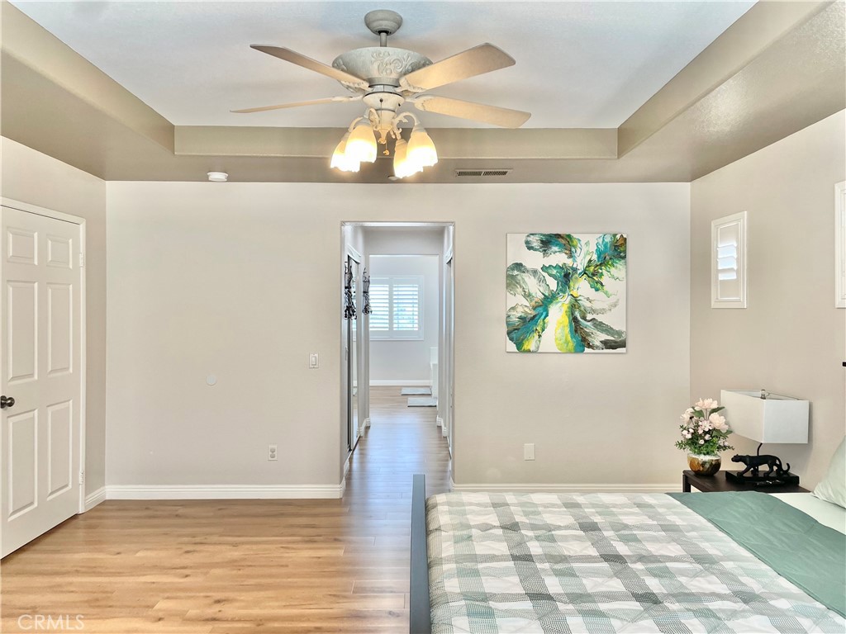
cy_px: 317
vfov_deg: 53.1
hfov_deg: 67.3
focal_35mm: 26
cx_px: 423
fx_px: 635
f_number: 1.6
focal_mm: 4.2
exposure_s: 1/120
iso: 80
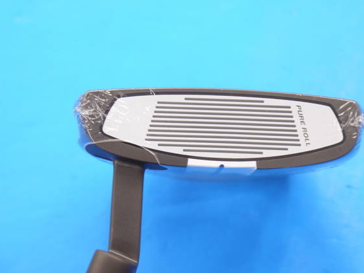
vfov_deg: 15.6
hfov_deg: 20.7
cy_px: 137
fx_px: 999
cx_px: 197
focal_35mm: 95
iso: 800
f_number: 5.6
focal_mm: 42
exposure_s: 1/80
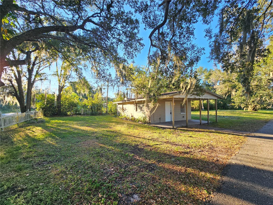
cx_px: 136
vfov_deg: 89.9
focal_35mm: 13
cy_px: 102
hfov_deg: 106.2
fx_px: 103
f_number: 2.2
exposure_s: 1/161
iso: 50
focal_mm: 2.2
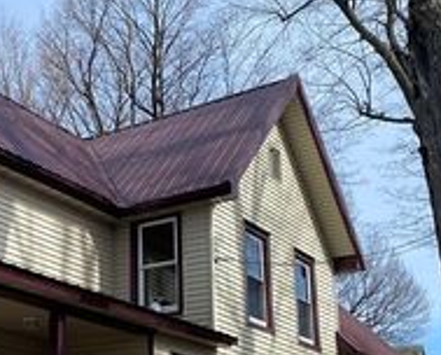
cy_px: 279
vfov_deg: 22.6
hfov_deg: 27.1
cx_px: 28
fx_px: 876
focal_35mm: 67
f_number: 1.8
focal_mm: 4.25
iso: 32
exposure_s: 1/2463
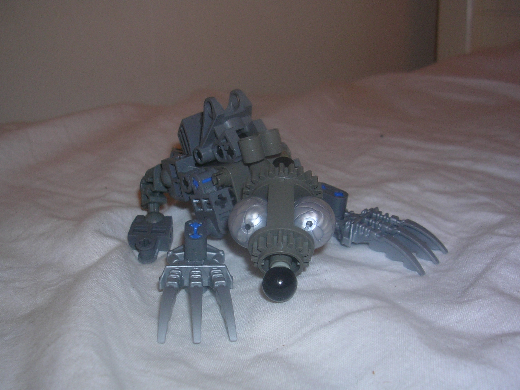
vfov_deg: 35.1
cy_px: 206
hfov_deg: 45.8
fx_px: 616
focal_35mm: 41
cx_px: 254
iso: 50
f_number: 2.8
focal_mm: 5.8
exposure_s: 1/60.1
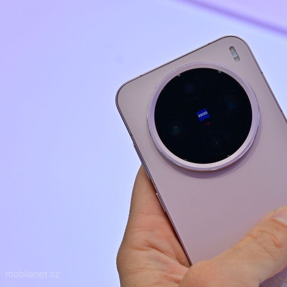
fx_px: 553
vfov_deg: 29.1
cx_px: 196
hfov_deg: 28.9
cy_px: 143
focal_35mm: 59
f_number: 6.3
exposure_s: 1/160
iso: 320
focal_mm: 30.5
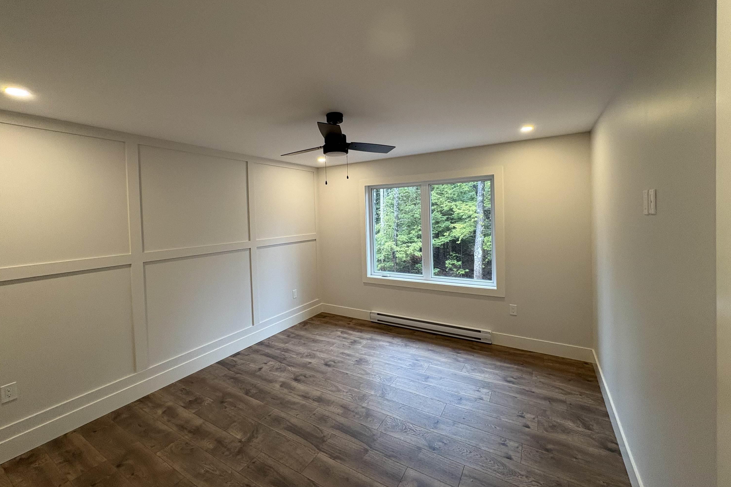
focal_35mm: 15
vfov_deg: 77.1
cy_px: 218
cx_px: 359
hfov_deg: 100.4
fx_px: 305
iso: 200
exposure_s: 1/120
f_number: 2.2
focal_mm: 2.22
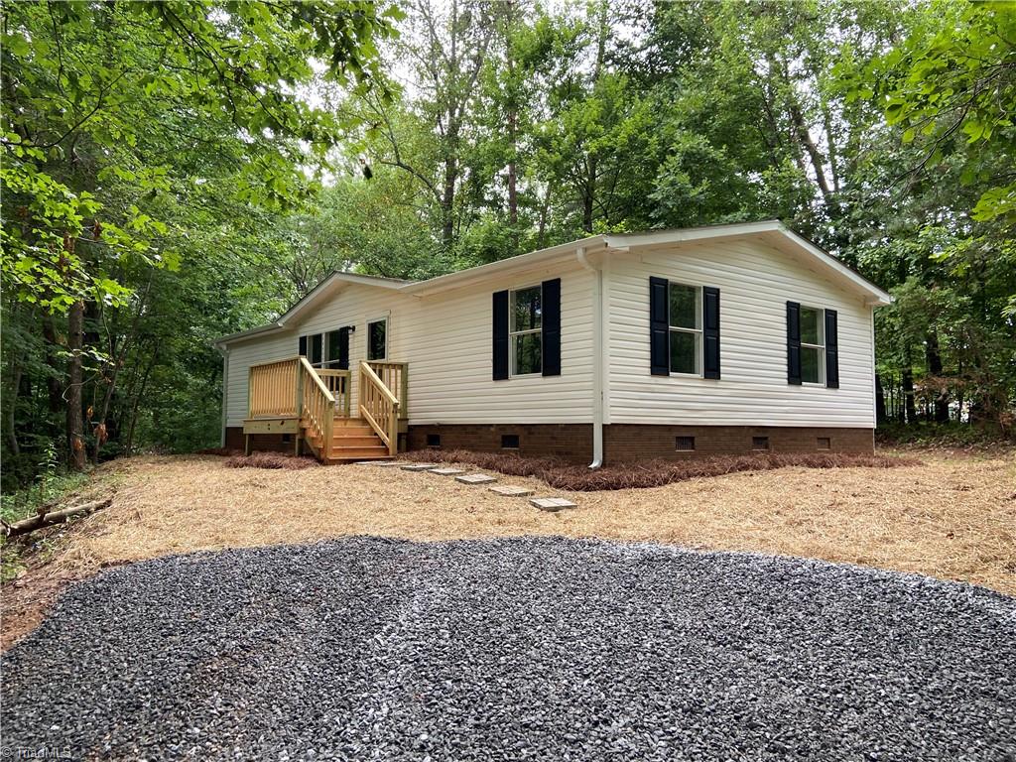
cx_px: 508
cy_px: 381
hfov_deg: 67.3
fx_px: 763
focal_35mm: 26
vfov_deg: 53.1
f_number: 1.8
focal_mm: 4.25
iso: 50
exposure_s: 1/122
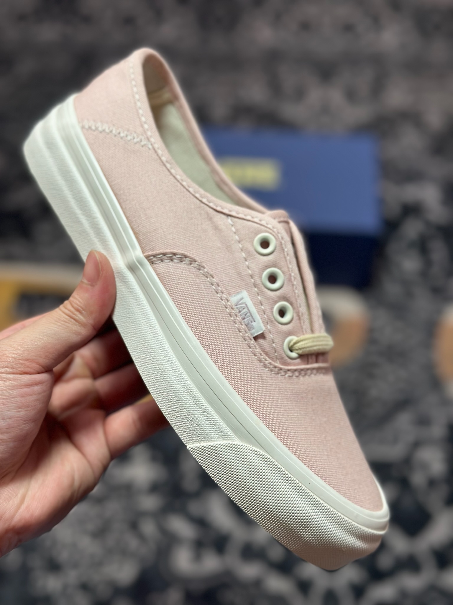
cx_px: 226
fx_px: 838
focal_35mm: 48
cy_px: 302
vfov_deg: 39.7
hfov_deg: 30.3
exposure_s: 1/858
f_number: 1.78
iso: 80
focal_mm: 6.86
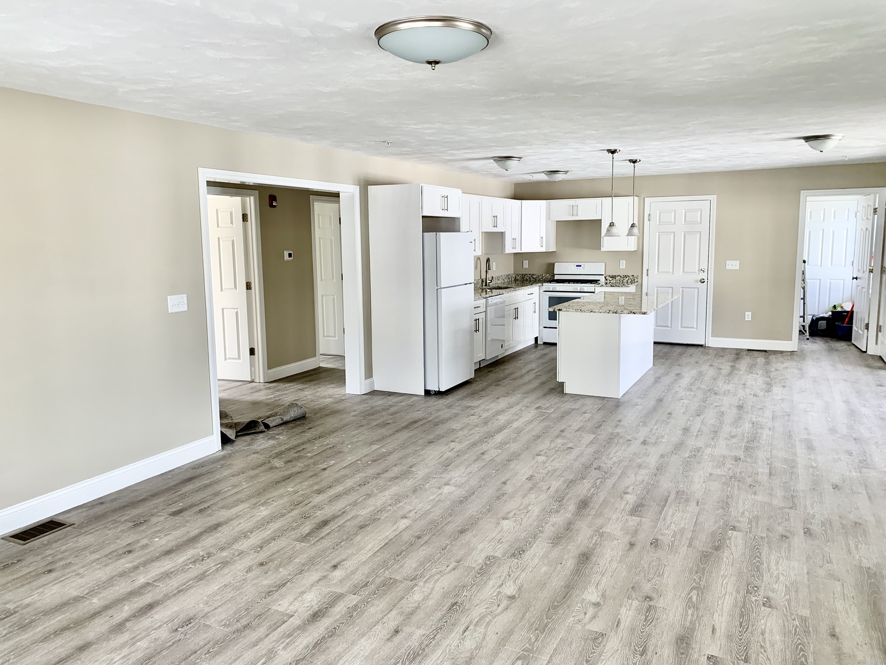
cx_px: 443
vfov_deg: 53.1
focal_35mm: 26
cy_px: 332
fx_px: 665
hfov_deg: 67.3
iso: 50
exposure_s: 1/121
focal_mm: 4.25
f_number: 1.8
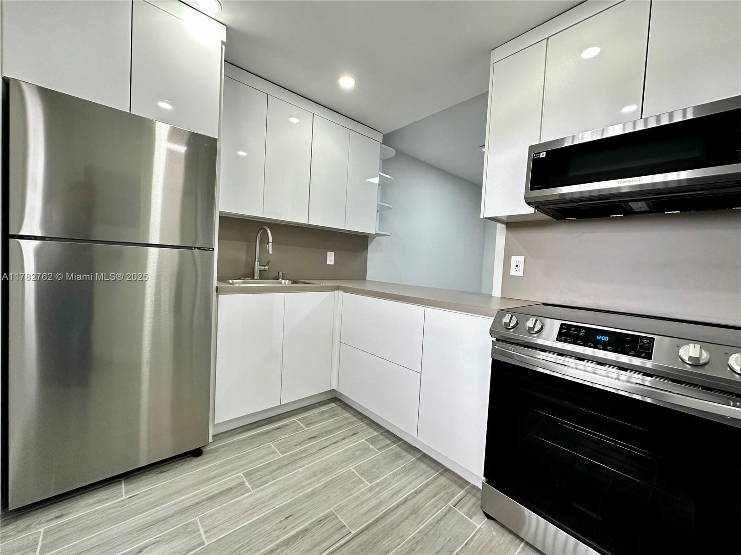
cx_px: 370
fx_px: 300
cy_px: 278
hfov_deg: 102.1
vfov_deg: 85.7
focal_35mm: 14
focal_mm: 2.22
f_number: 2.2
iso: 200
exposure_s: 1/120
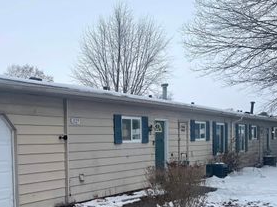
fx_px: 376
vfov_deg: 30.0
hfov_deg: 38.3
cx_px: 40
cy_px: 170
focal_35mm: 47
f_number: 1.6
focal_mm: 4.2
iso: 32
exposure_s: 1/963
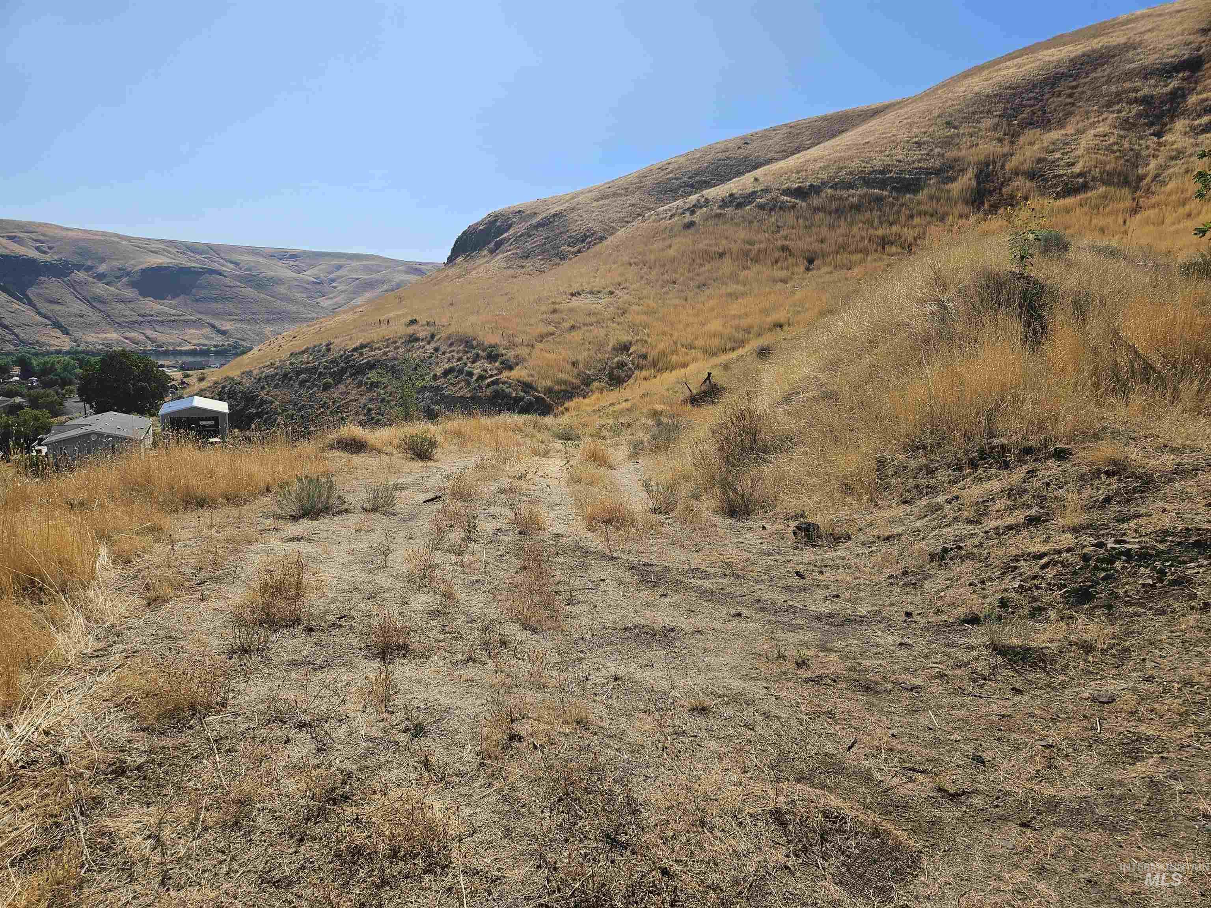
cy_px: 454
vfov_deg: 58.9
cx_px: 606
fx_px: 805
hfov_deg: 73.9
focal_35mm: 23
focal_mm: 5.4
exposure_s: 1/3246
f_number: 1.8
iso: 25
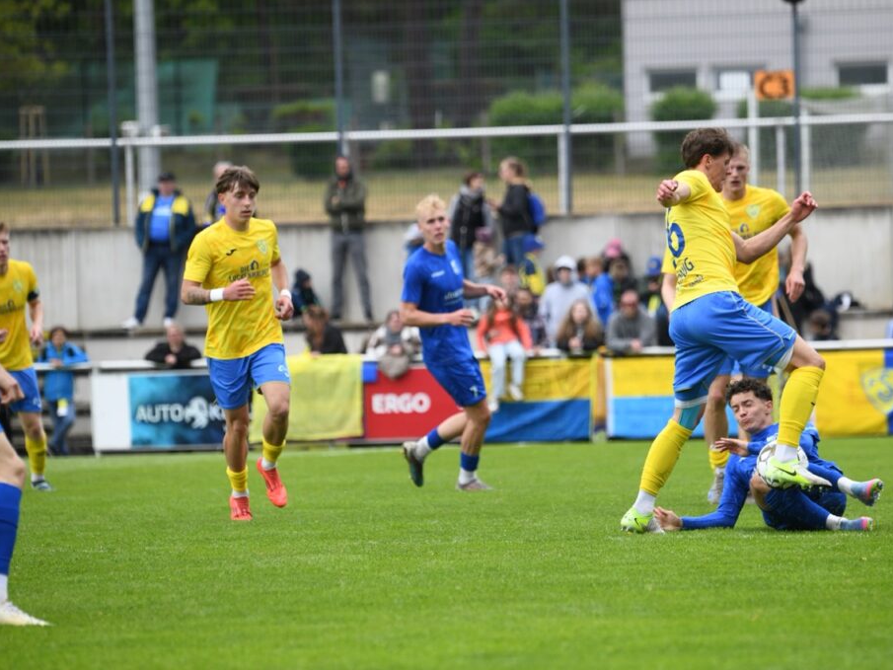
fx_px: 8979
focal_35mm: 348
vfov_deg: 4.3
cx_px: 502
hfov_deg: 5.7
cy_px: 335
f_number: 6.3
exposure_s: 1/1600
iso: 1250
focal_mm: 320
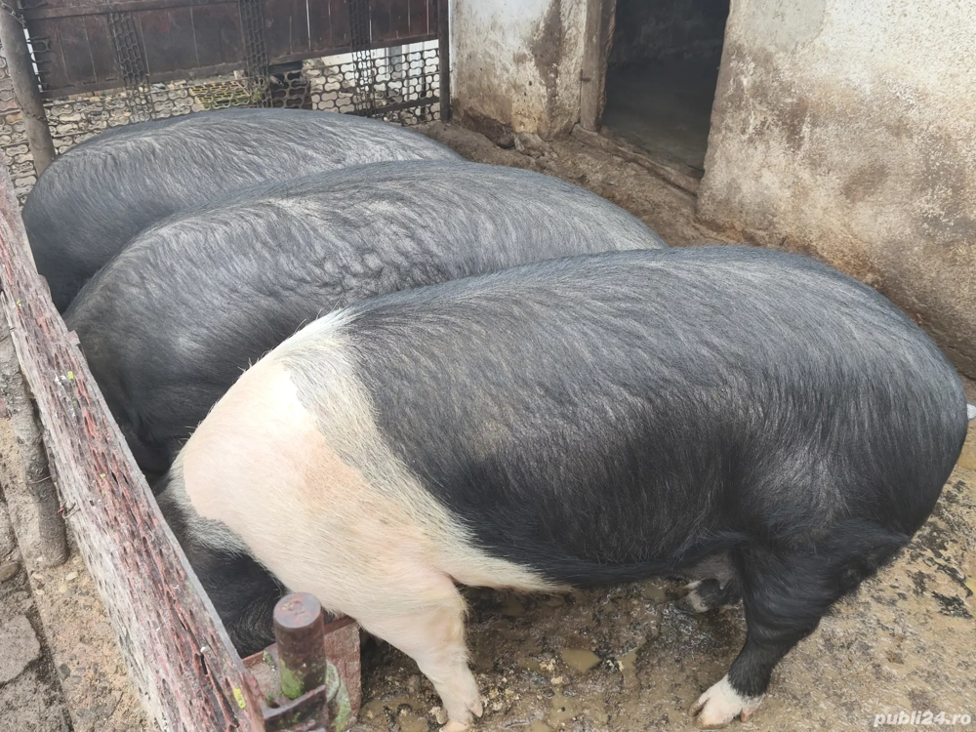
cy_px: 366
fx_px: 874
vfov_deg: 45.4
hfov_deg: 58.4
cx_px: 488
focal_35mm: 31
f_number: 1.7
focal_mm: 5.35
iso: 100
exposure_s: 1/100
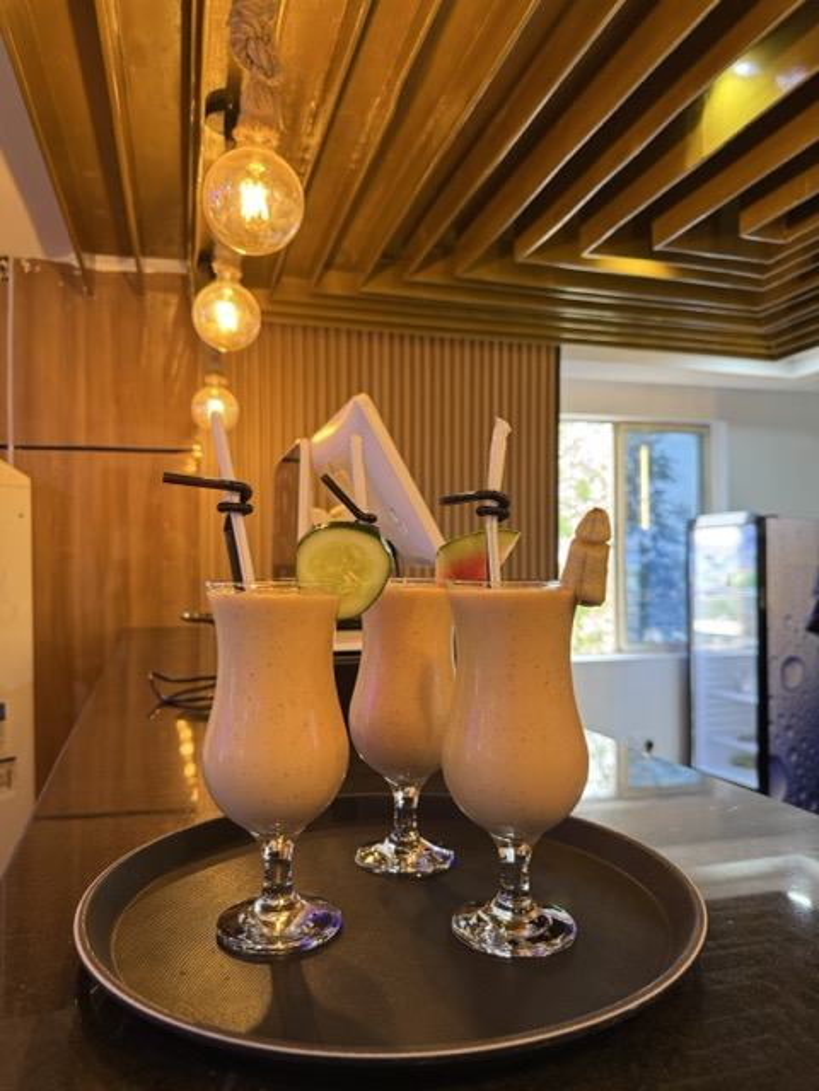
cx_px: 410
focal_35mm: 24
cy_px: 546
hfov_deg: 56.8
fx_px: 757
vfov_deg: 71.6
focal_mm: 6.76
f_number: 1.78
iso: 200
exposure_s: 1/50
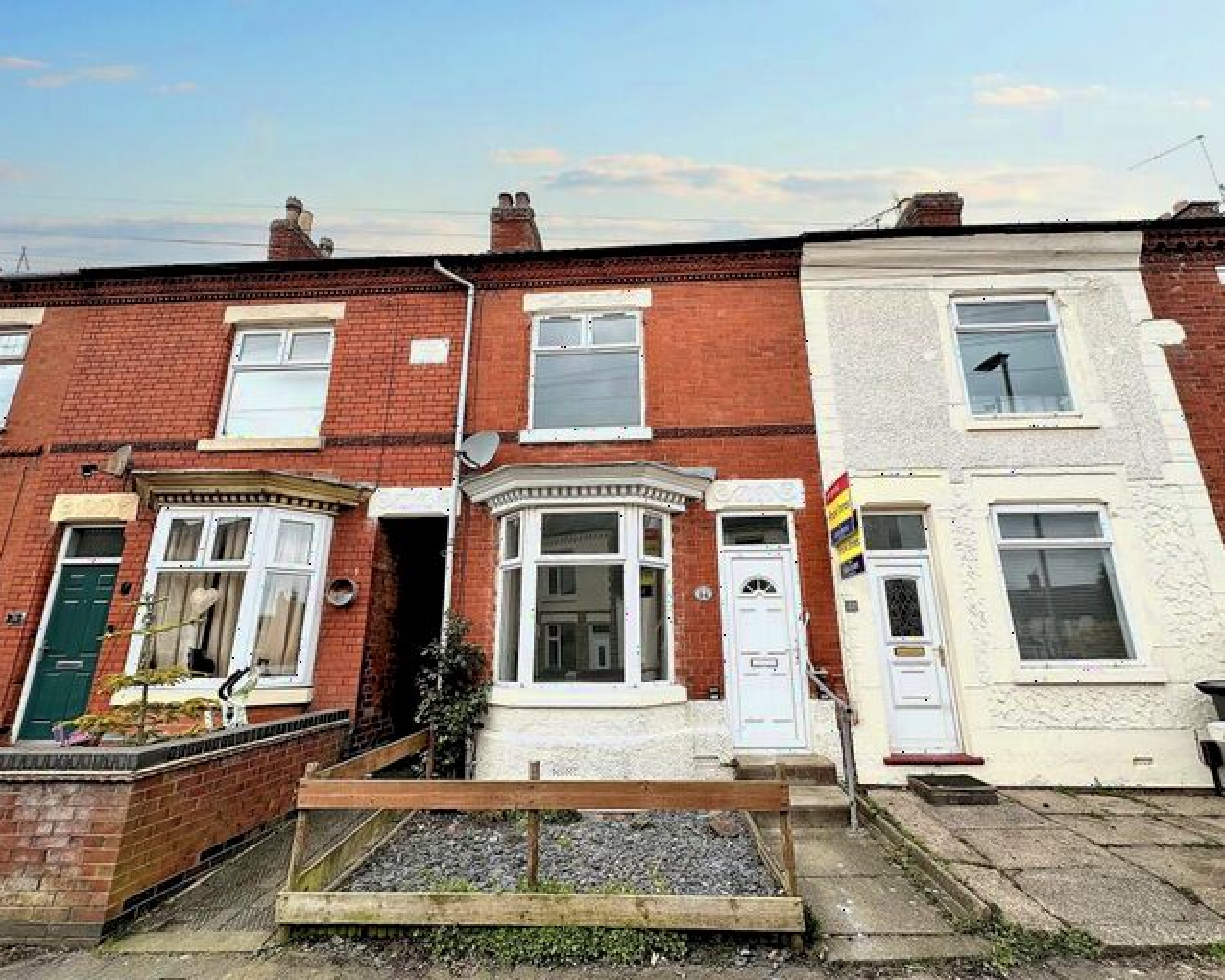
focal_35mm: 15
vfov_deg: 84.0
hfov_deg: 96.8
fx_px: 544
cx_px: 622
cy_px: 501
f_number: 2.2
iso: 40
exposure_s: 1/647
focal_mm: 2.2
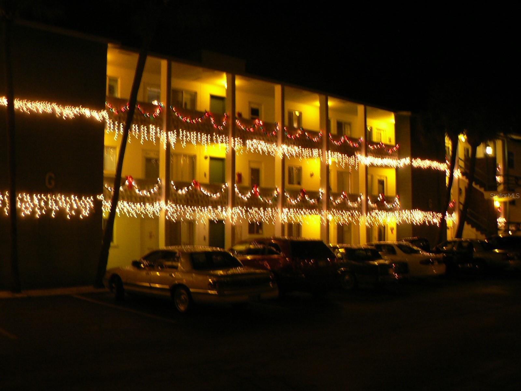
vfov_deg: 39.7
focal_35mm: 36
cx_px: 260
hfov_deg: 51.4
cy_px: 196
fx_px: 542
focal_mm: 6
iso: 200
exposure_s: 1/4
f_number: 2.8
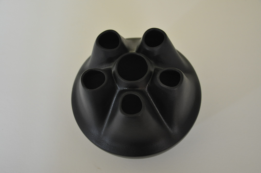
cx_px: 130
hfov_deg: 35.1
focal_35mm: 57
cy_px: 86
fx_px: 413
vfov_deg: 23.7
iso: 800
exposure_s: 1/40
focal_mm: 38
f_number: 4.5
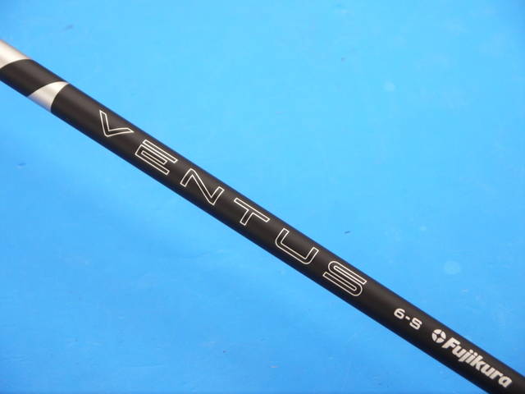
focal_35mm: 84
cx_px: 262
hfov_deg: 23.3
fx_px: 1274
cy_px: 197
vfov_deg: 17.6
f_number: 5.6
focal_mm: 42
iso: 640
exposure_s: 1/80
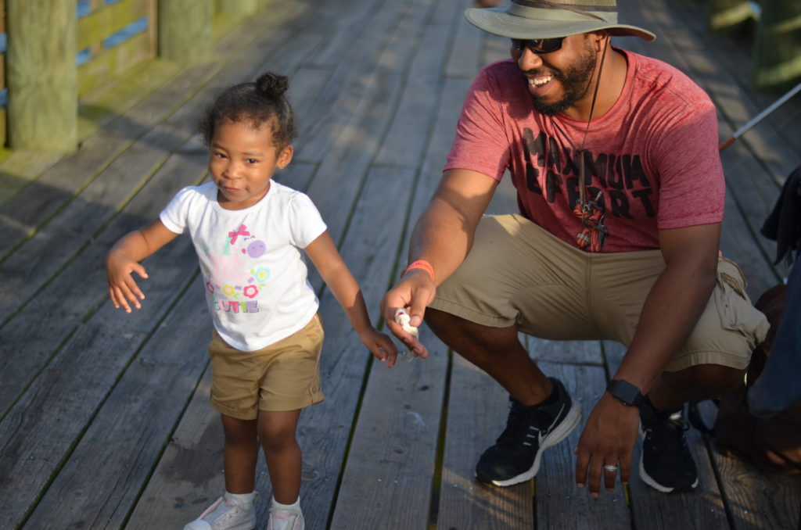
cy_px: 265
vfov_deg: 18.1
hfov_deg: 27.0
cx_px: 400
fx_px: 1665
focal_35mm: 75
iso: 160
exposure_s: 1/4000
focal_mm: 50
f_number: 1.8
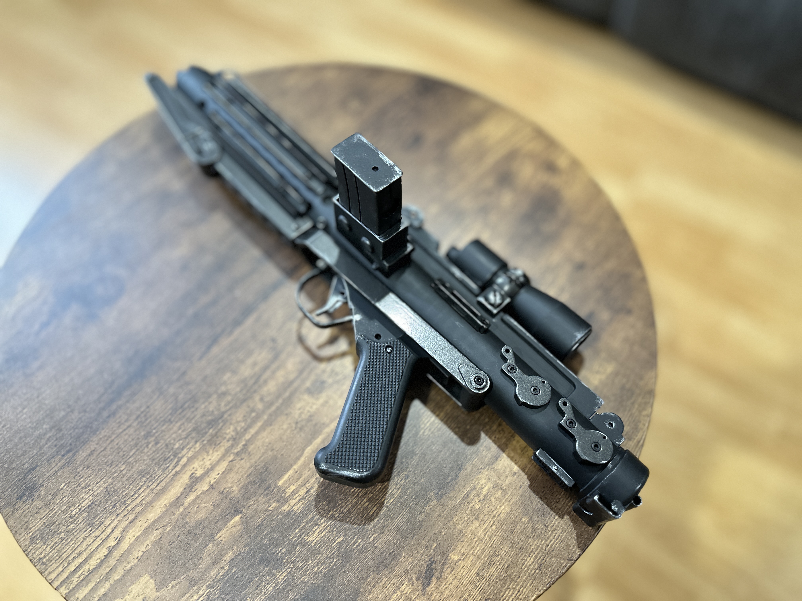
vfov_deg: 56.8
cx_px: 401
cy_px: 300
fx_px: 556
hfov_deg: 71.6
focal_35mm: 24
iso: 640
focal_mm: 6.86
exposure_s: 1/40
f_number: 1.78
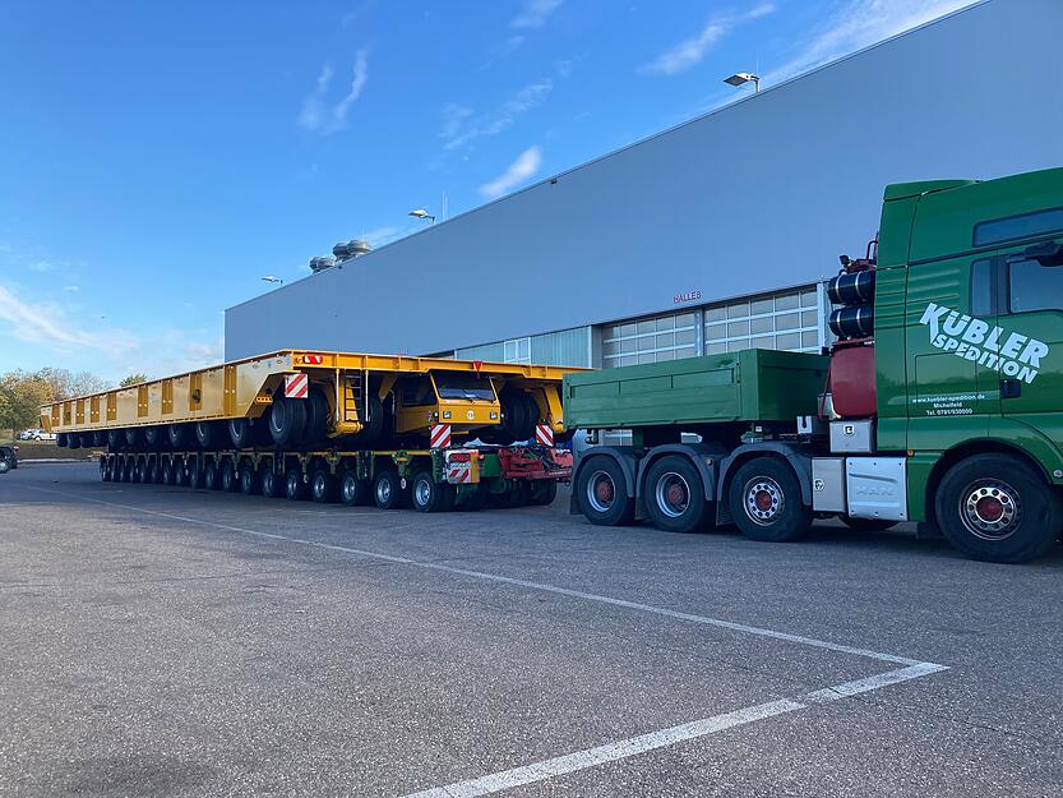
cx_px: 532
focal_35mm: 28
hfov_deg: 63.4
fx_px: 860
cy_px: 399
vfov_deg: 49.8
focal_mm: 3.99
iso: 20
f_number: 1.8
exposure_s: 1/501
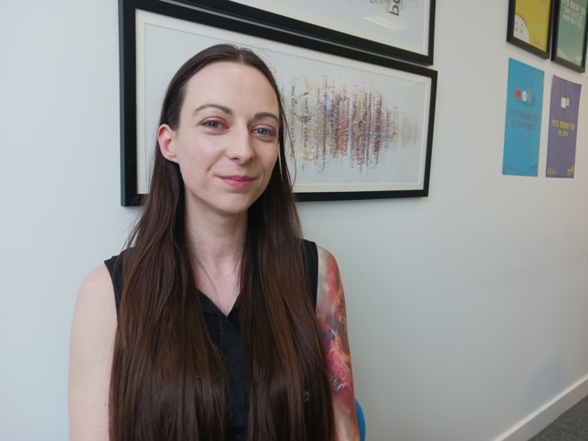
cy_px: 220
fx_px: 459
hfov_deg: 65.3
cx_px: 294
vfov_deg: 51.3
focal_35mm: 27
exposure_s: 1/50
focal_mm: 4
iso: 80
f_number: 1.8
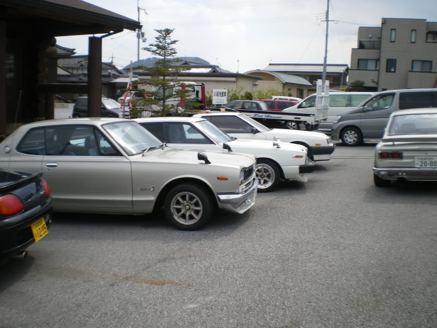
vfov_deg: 39.7
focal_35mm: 36
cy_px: 164
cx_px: 218
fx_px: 454
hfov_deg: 51.4
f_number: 4.6
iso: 50
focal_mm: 6.3
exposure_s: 1/320
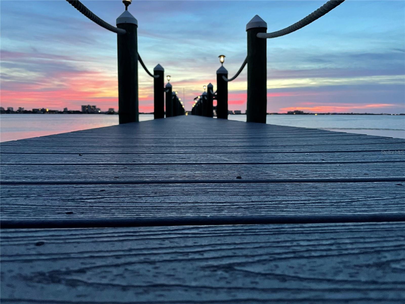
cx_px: 202
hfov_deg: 67.3
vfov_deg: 53.1
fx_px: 304
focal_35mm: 26
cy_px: 152
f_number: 1.6
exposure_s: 1/41
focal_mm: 4.2
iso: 500
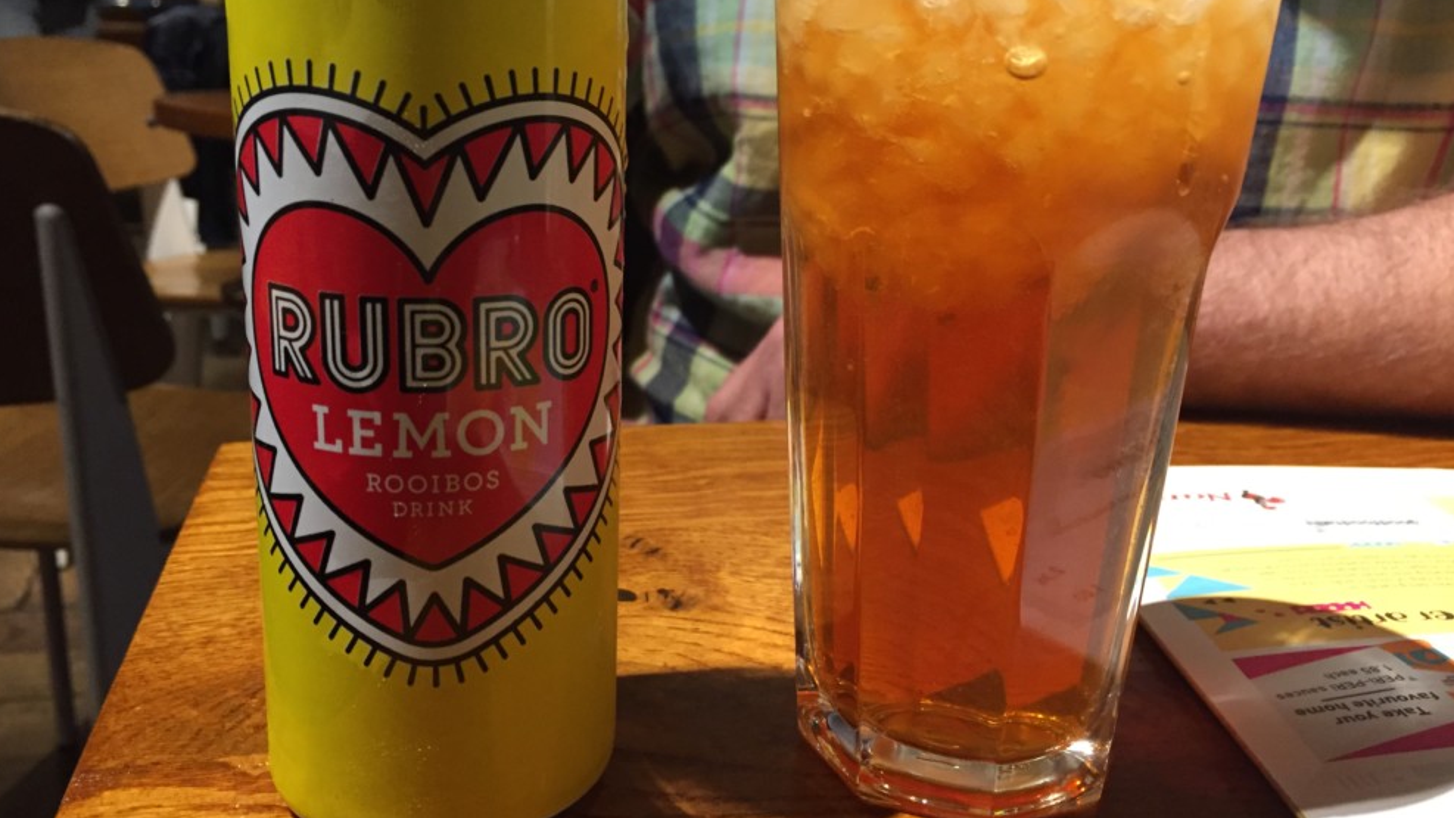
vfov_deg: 36.6
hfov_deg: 61.0
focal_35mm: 32
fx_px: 1234
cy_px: 360
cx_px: 729
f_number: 2.2
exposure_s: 1/33
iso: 250
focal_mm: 4.15
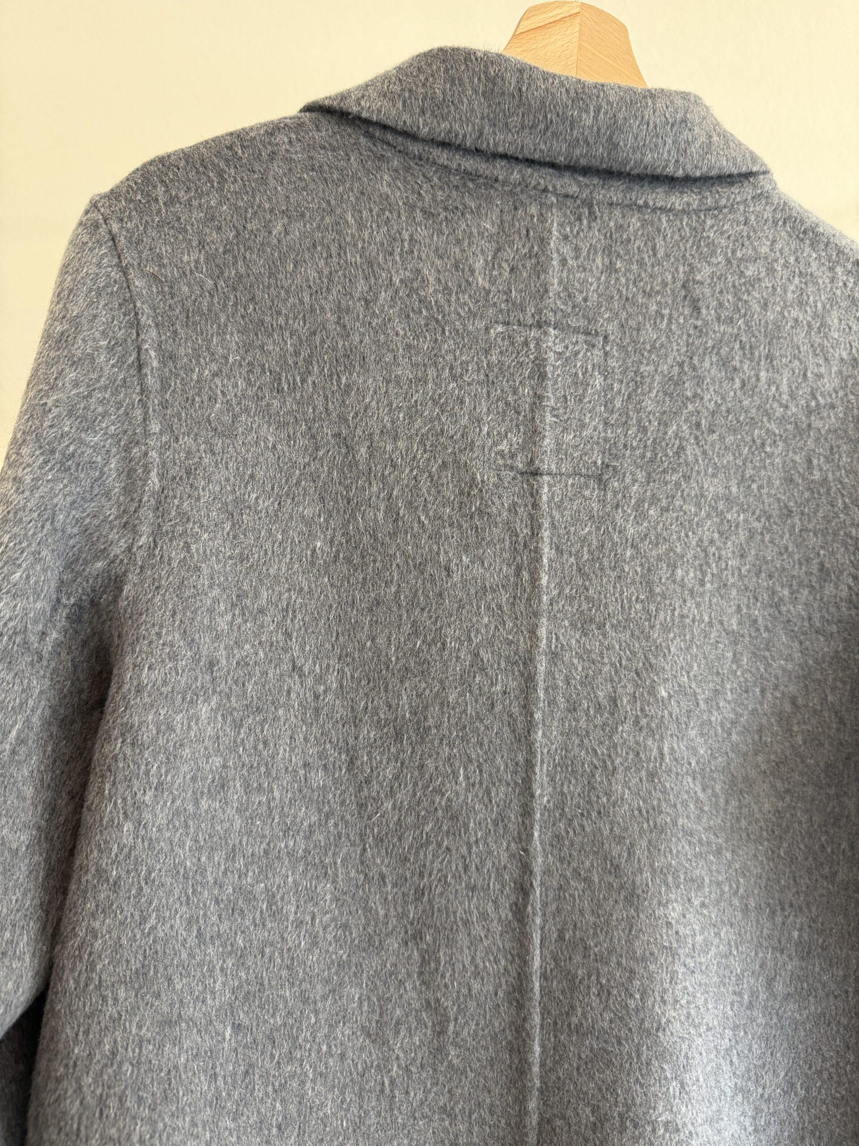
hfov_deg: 56.8
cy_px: 573
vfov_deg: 71.6
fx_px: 794
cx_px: 430
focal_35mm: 24
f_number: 1.78
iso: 200
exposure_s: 1/50
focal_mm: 6.76
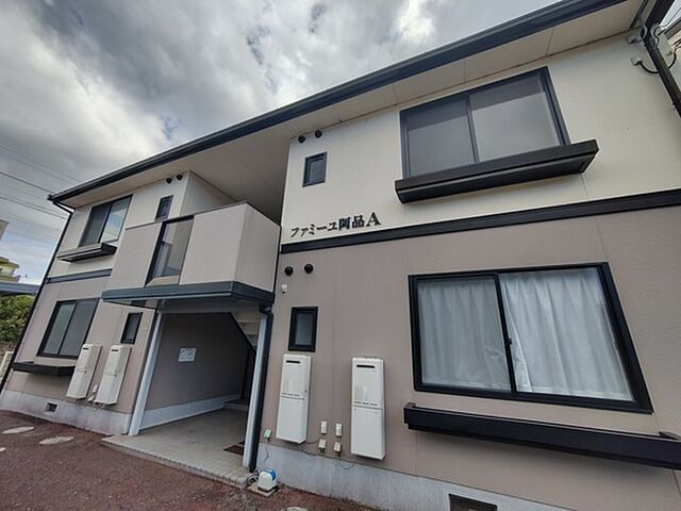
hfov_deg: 106.2
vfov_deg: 89.9
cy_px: 256
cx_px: 340
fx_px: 256
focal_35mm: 13
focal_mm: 2.16
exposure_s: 1/315
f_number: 2.2
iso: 100
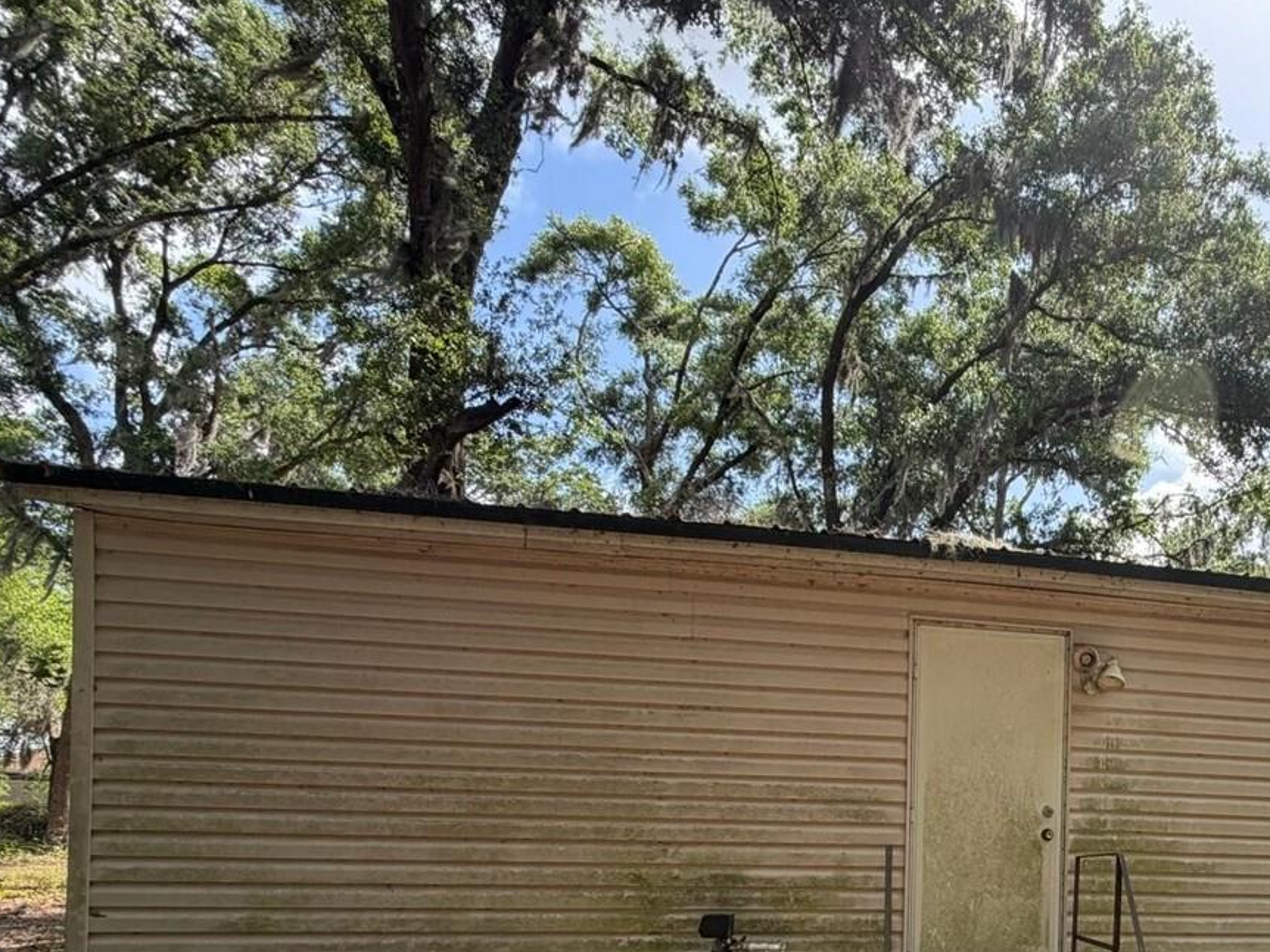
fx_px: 954
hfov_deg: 60.3
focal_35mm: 26
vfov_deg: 48.3
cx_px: 1064
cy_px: 831
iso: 50
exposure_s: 1/502
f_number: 2.2
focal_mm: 2.22
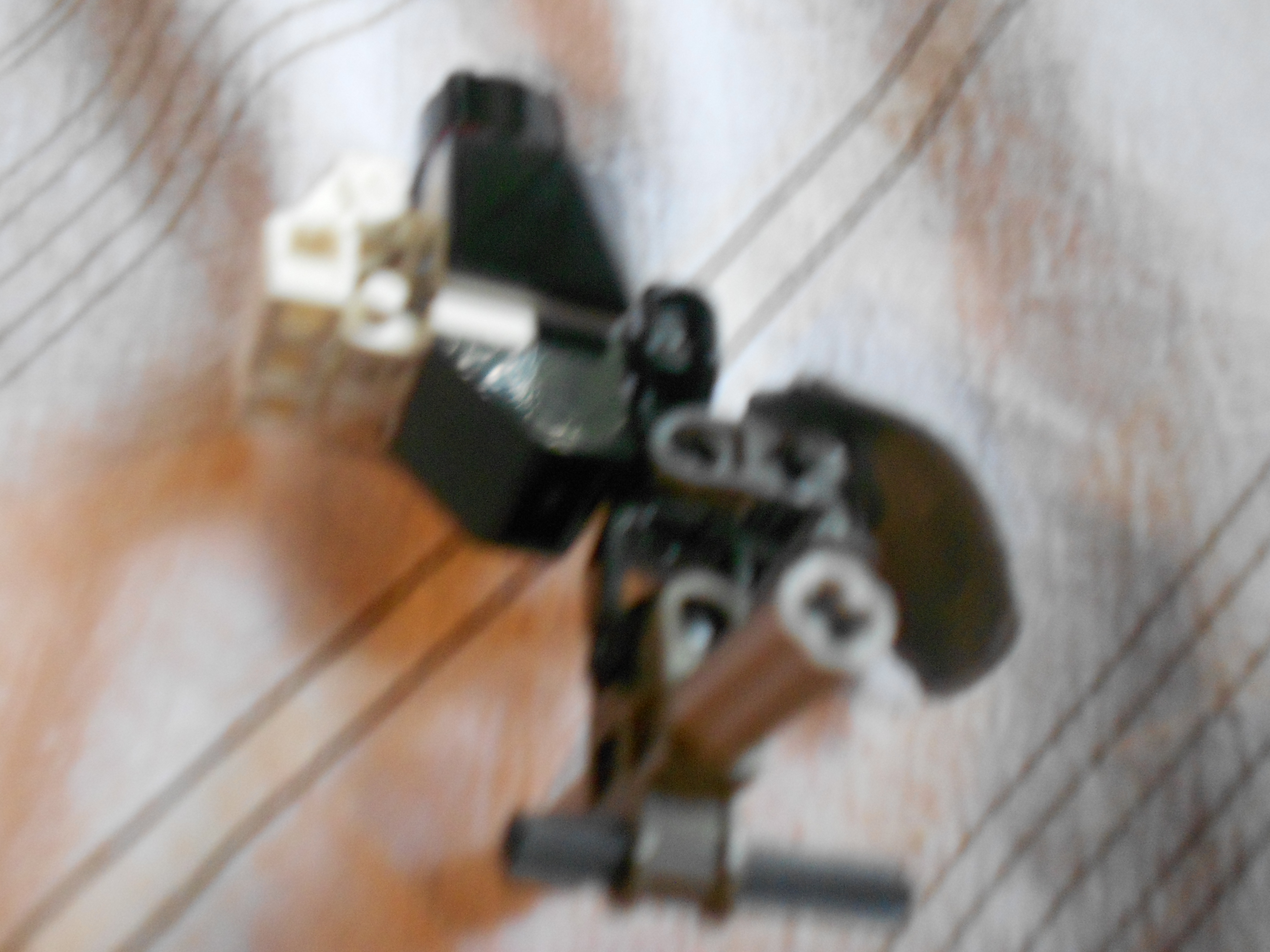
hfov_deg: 56.8
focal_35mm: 32
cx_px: 635
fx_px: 1174
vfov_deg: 44.2
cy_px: 476
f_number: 3.6
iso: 400
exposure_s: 1/20
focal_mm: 5.8
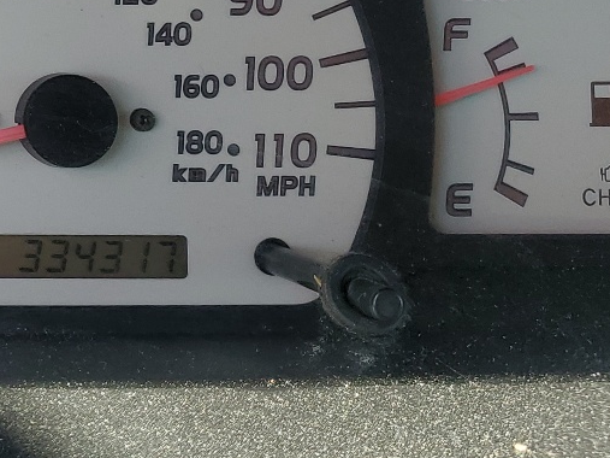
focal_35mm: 82
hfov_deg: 20.9
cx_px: -257
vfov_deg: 17.5
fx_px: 1445
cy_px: -25
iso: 50
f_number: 1.5
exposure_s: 1/233
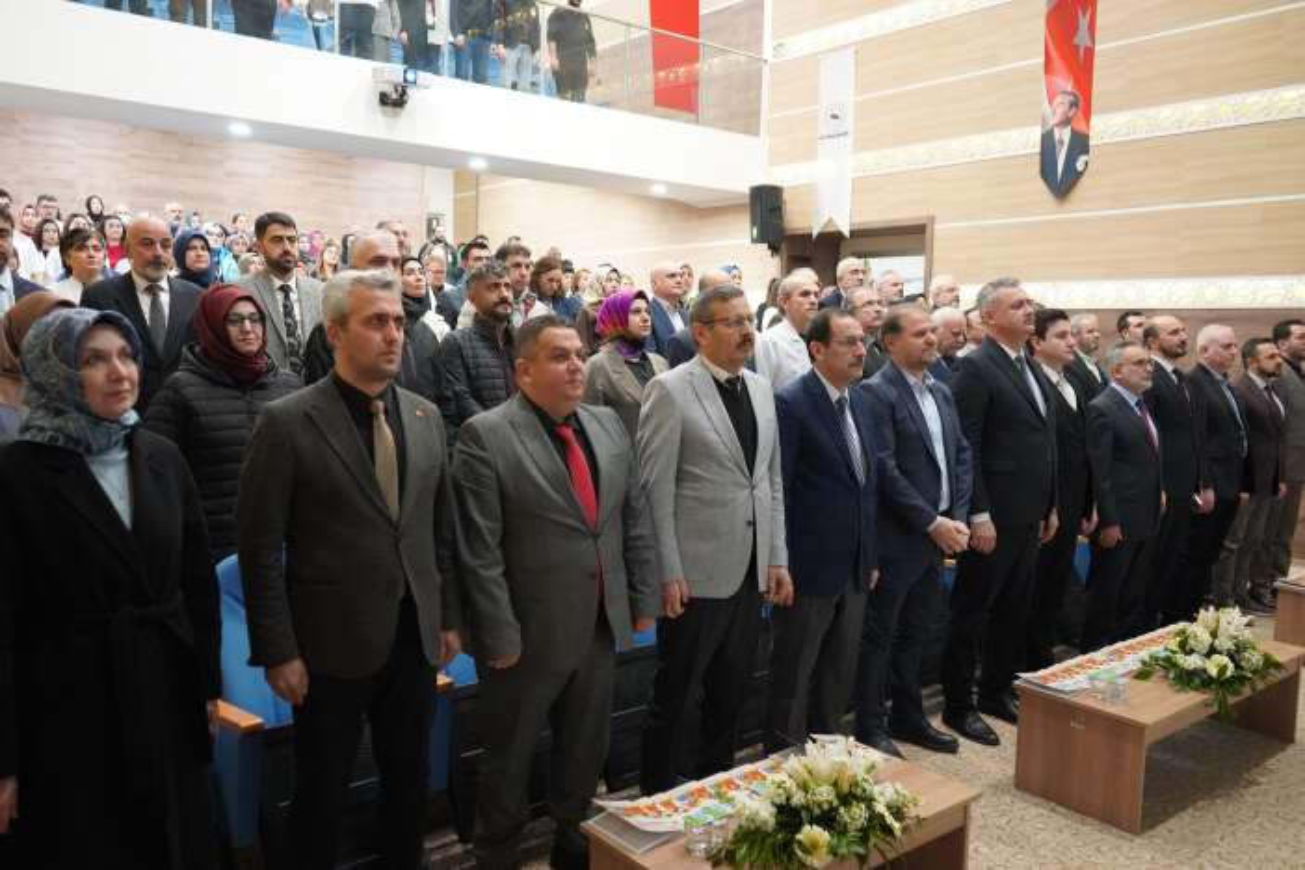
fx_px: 1015
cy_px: 435
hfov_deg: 65.5
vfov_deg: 46.4
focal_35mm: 28
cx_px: 652
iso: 10000
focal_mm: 28
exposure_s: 1/160
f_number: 4
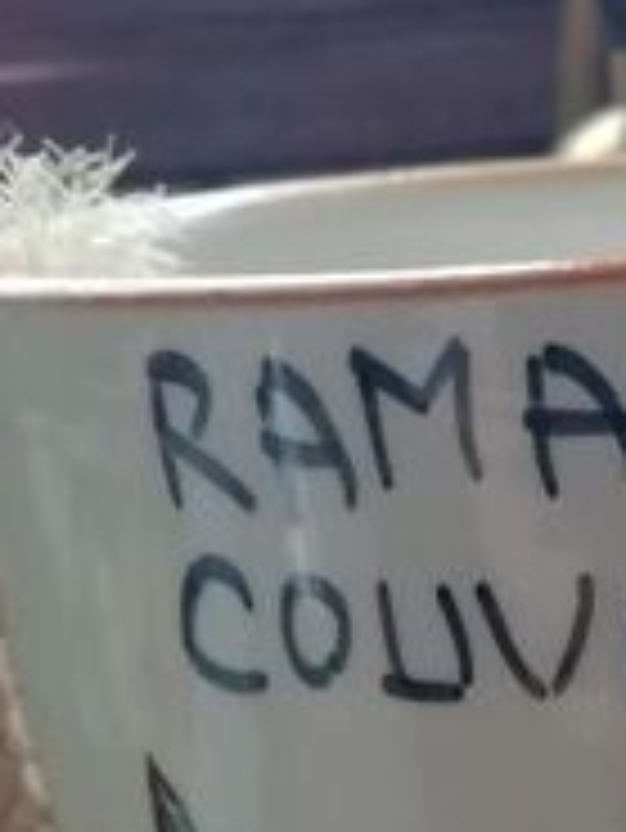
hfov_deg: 15.4
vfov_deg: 20.9
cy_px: 854
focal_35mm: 90
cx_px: 892
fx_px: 2168
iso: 160
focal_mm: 3.46
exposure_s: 1/33.3
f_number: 2.2
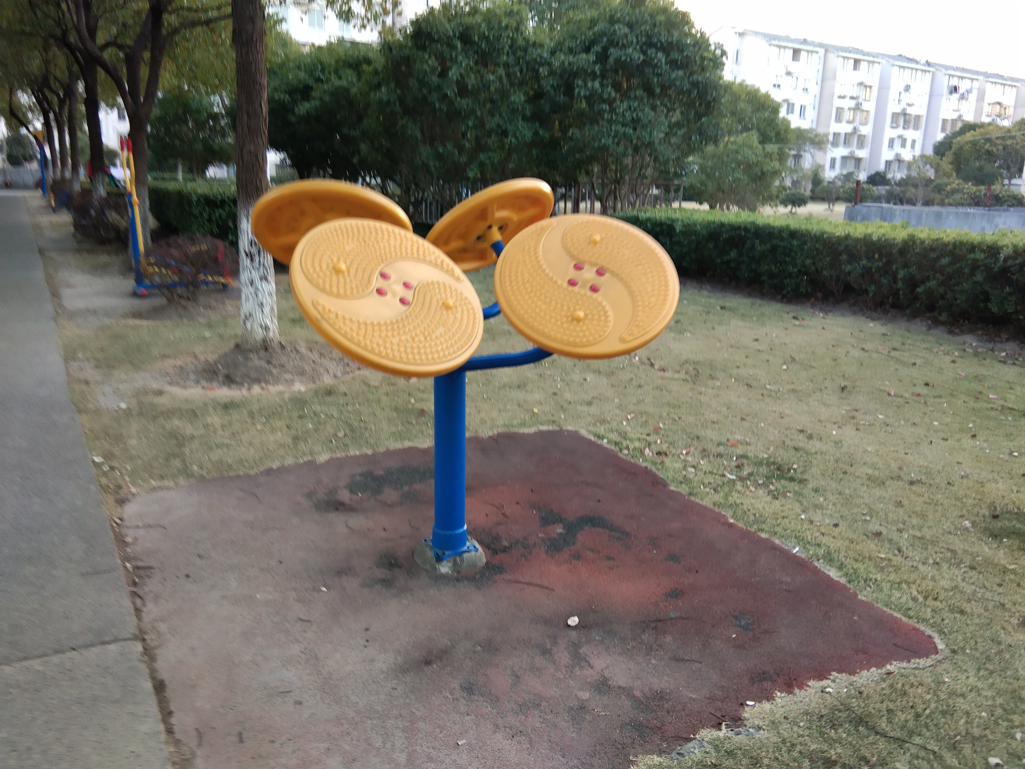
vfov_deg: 45.4
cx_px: 512
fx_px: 918
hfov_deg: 58.4
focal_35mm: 31
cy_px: 384
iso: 125
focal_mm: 3.69
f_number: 2.2
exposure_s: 1/50
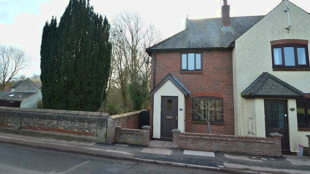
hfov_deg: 78.7
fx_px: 189
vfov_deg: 49.2
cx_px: 151
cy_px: 71
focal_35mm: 23
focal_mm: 14
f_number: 10
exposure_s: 1/200
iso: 400
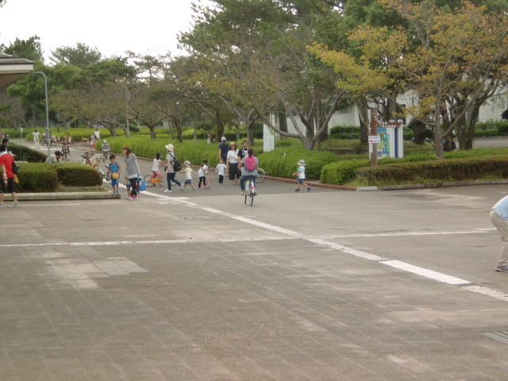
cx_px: 254
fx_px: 1556
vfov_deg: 14.0
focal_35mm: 106
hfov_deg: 18.5
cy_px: 190
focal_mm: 18.9
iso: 64
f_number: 5.9
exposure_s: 1/80
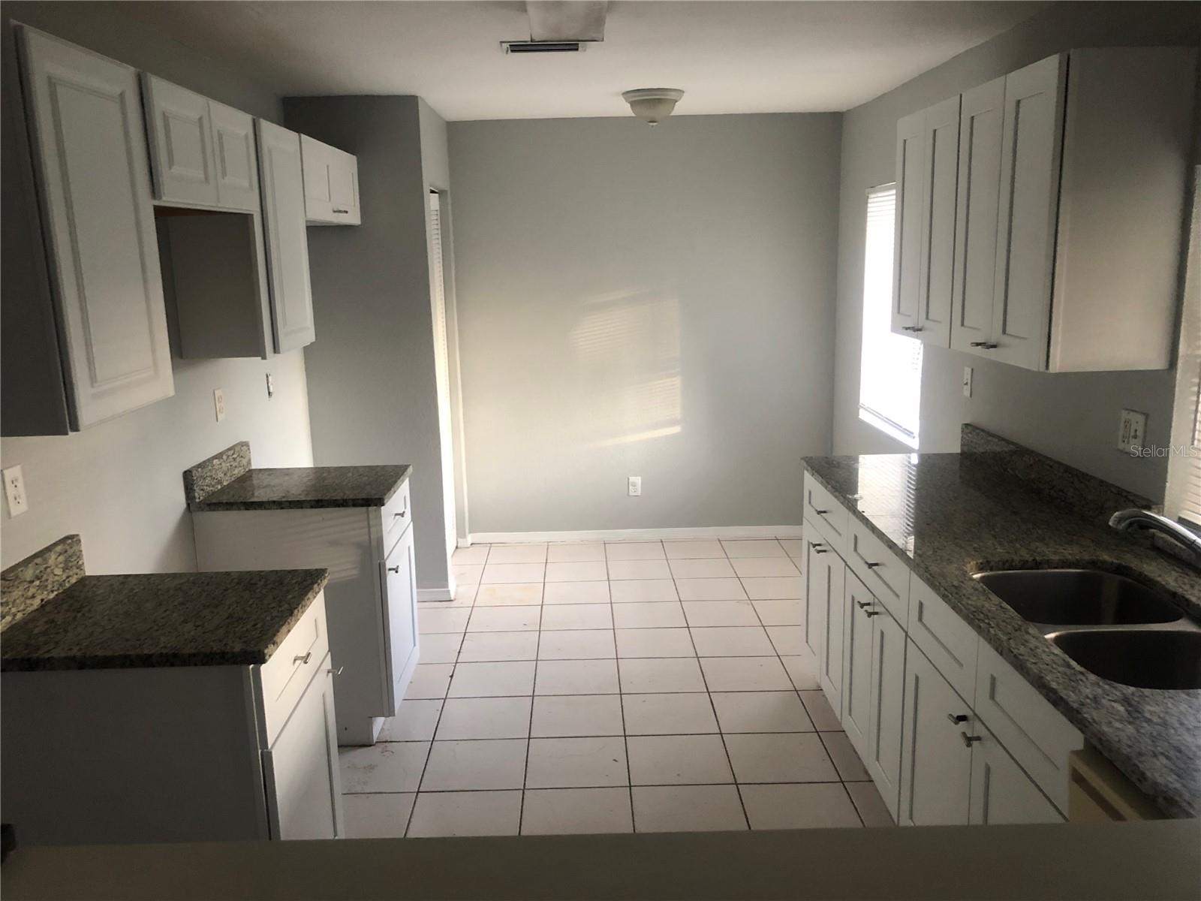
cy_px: 450
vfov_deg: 49.7
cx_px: 600
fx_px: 971
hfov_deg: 63.4
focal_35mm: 28
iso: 50
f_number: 1.8
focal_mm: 3.99
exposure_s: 1/15
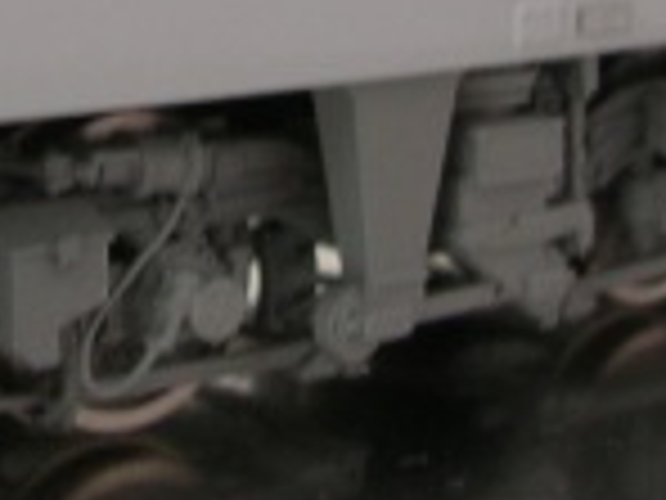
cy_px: -255
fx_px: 2270
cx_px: 76
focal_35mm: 118
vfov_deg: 12.0
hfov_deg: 16.5
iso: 50
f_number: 2.8
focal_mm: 5.8
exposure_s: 1/27.3
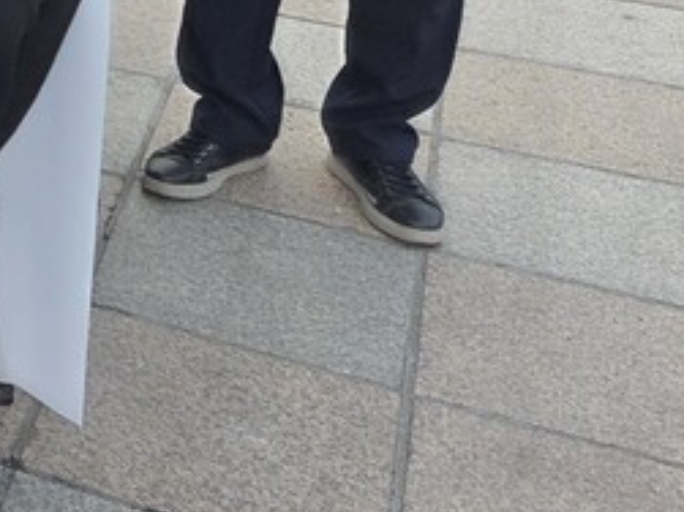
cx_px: -602
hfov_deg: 17.4
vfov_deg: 15.2
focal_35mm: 88
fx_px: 1738
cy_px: -310
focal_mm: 5.4
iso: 50
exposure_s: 1/180
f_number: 1.8
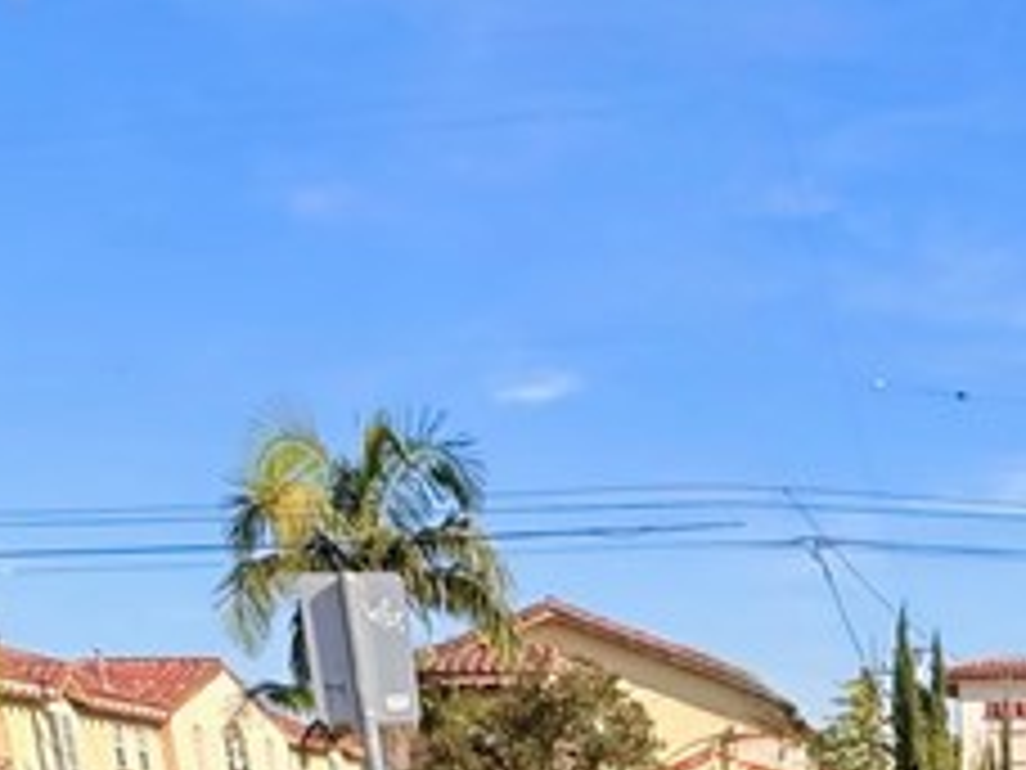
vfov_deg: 17.3
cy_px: 1508
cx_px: 1107
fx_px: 1867
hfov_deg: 28.2
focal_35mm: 63
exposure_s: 1/796
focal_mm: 2.22
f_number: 2.2
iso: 40
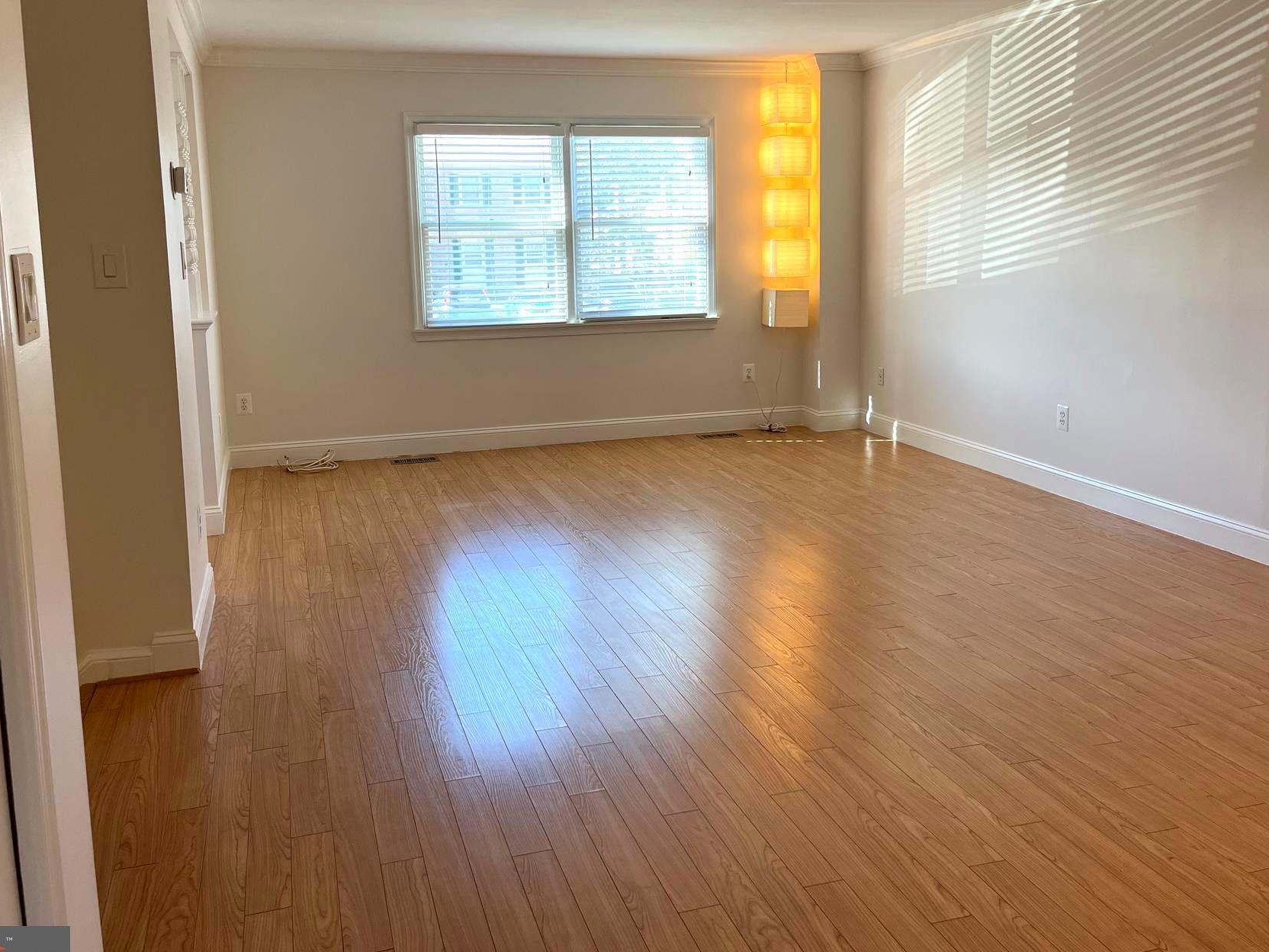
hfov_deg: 56.8
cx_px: 660
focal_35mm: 32
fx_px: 1173
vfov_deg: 44.0
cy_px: 403
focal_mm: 5.1
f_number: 1.6
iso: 64
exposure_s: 1/120
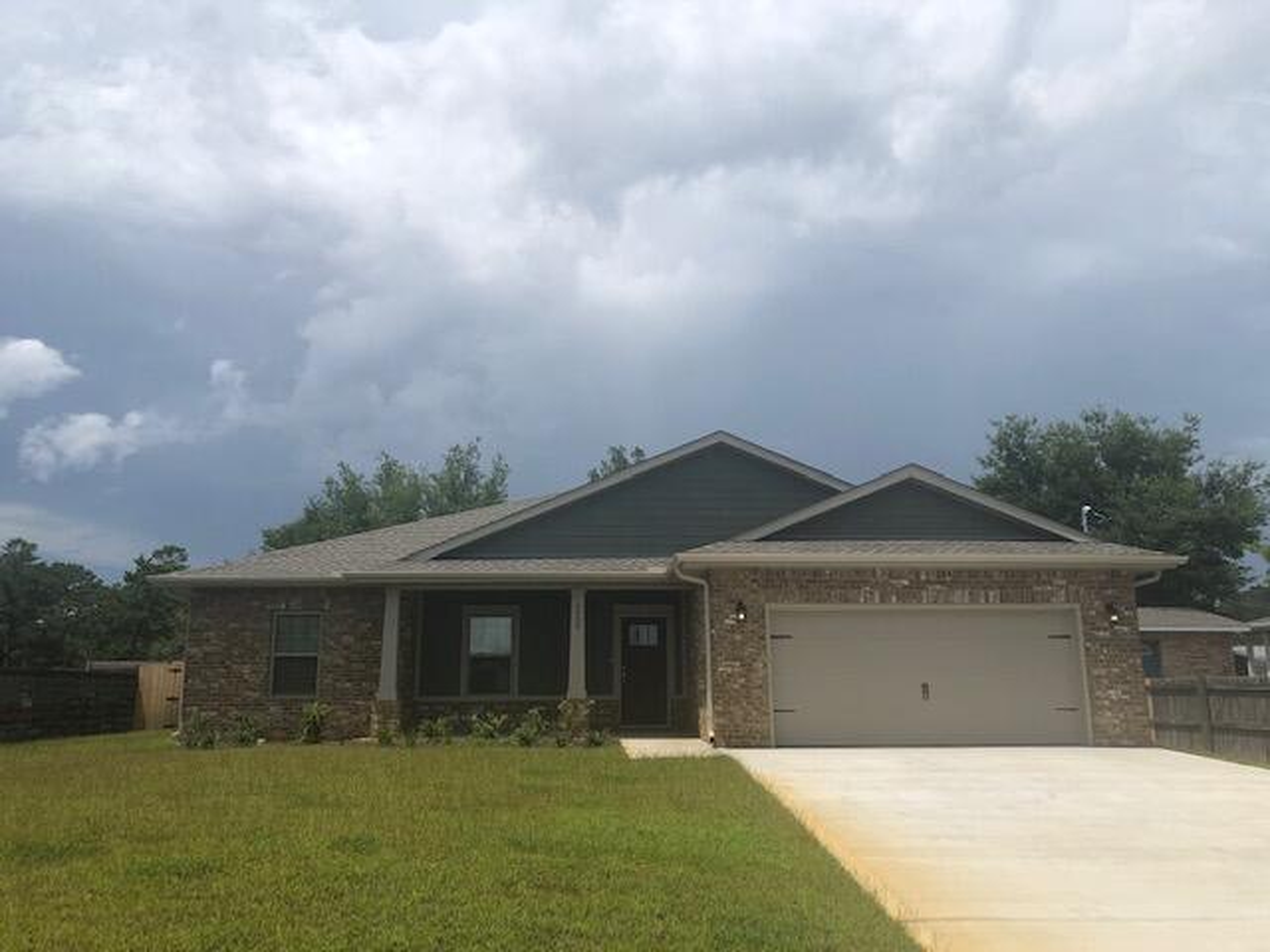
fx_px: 1027
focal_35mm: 28
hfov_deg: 63.4
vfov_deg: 49.7
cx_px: 635
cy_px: 476
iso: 20
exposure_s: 1/3745
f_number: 1.8
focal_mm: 3.99
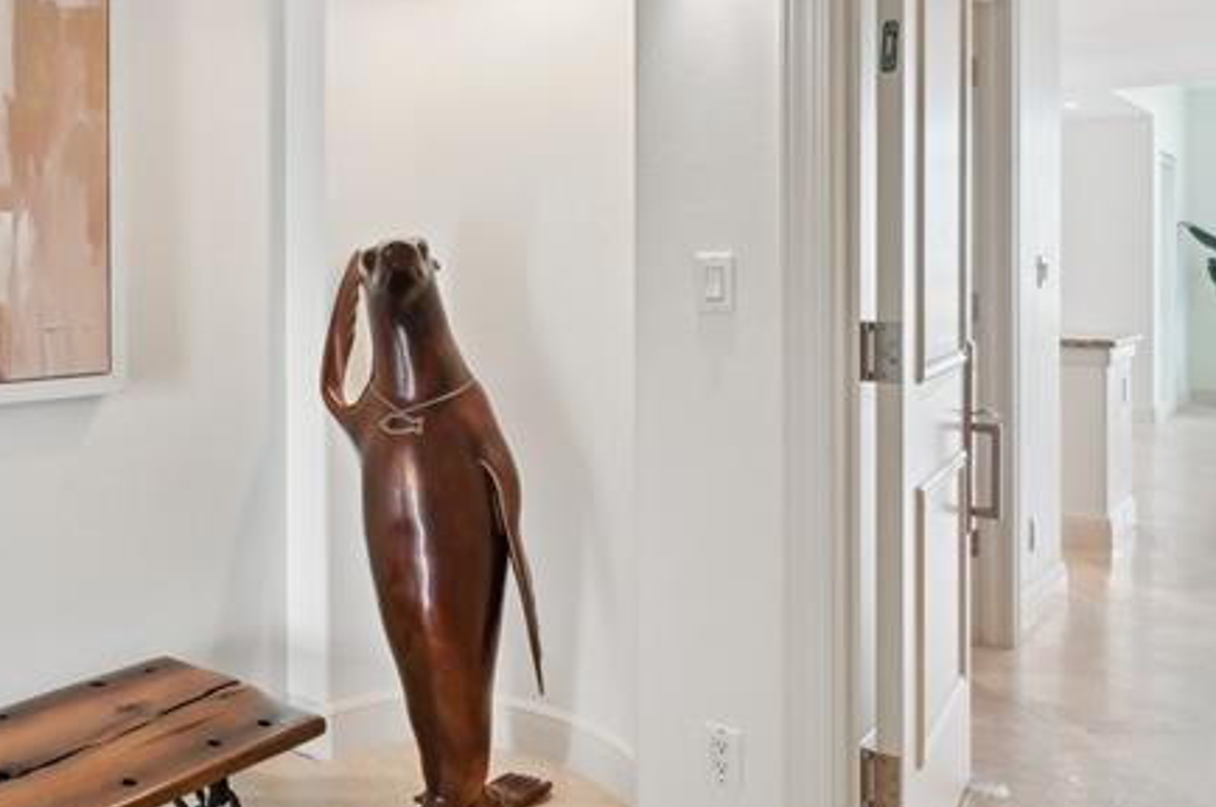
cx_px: 146
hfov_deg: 51.3
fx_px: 1113
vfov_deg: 39.4
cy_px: 277
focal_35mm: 33
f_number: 8
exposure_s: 1/40
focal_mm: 14
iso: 400
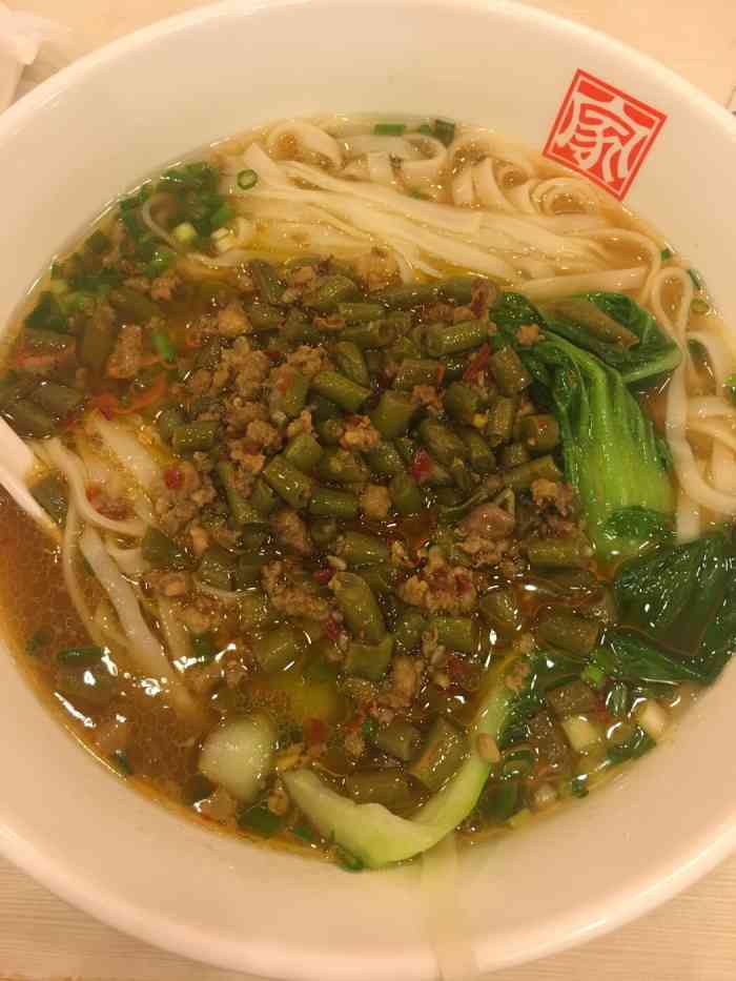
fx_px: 822
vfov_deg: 61.7
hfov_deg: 48.2
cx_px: 368
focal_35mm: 29
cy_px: 490
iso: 160
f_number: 2.2
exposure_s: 1/33
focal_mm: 4.15
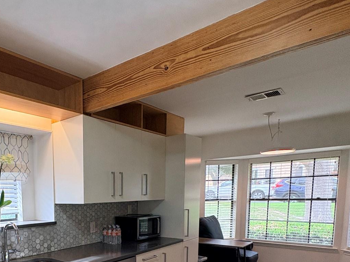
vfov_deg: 45.8
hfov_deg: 58.2
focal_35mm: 28
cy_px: 227
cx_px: 66
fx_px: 283
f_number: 2.2
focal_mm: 2.22
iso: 250
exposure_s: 1/120
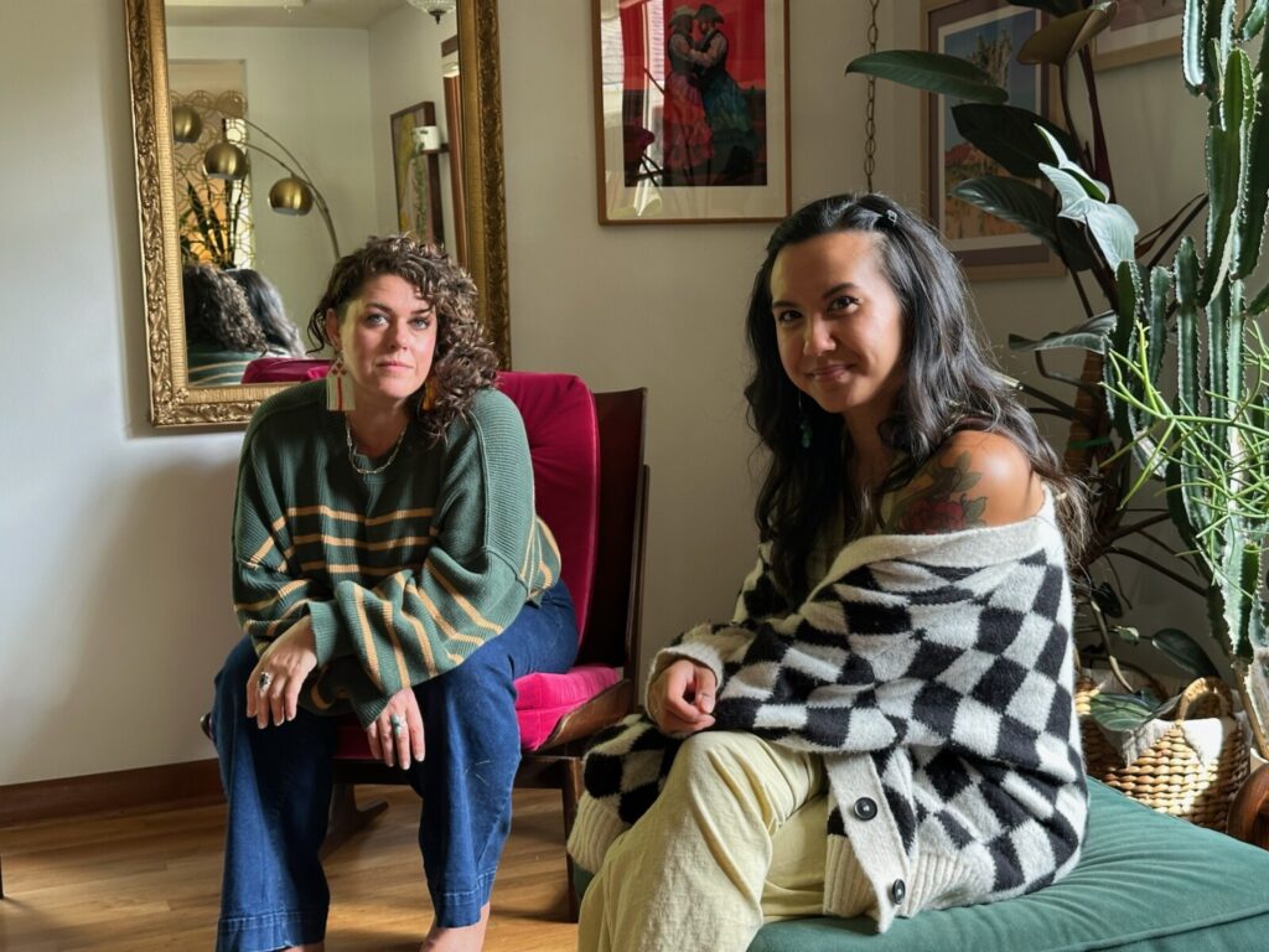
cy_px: 476
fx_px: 1760
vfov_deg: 30.3
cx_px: 634
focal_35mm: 48
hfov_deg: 39.7
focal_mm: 6.86
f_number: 1.78
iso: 125
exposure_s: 1/60
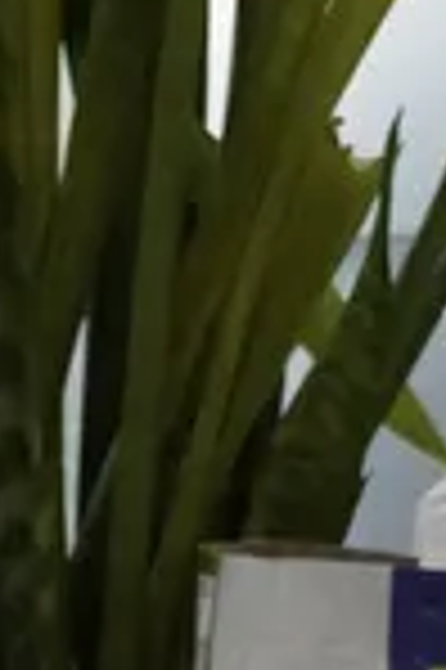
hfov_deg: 6.1
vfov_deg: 8.8
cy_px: 1282
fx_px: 4172
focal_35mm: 224
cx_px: 631
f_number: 5.6
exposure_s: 1/100
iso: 6400
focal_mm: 37
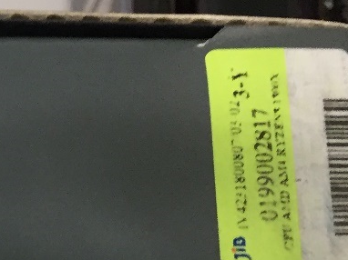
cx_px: -355
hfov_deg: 13.5
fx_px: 1246
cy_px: 389
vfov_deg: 11.5
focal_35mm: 124
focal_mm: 4.15
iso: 125
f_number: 2.2
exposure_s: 1/33
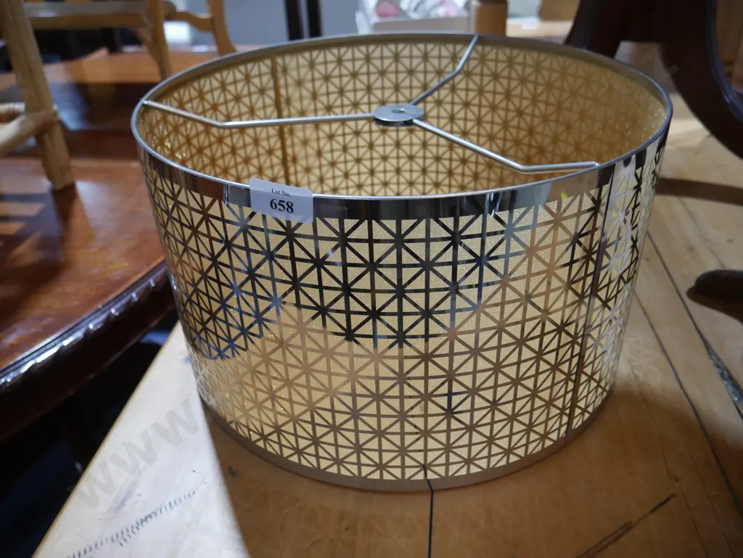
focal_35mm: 28
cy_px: 279
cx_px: 372
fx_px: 601
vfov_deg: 49.8
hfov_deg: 63.4
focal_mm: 14
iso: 500
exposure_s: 1/60
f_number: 3.5
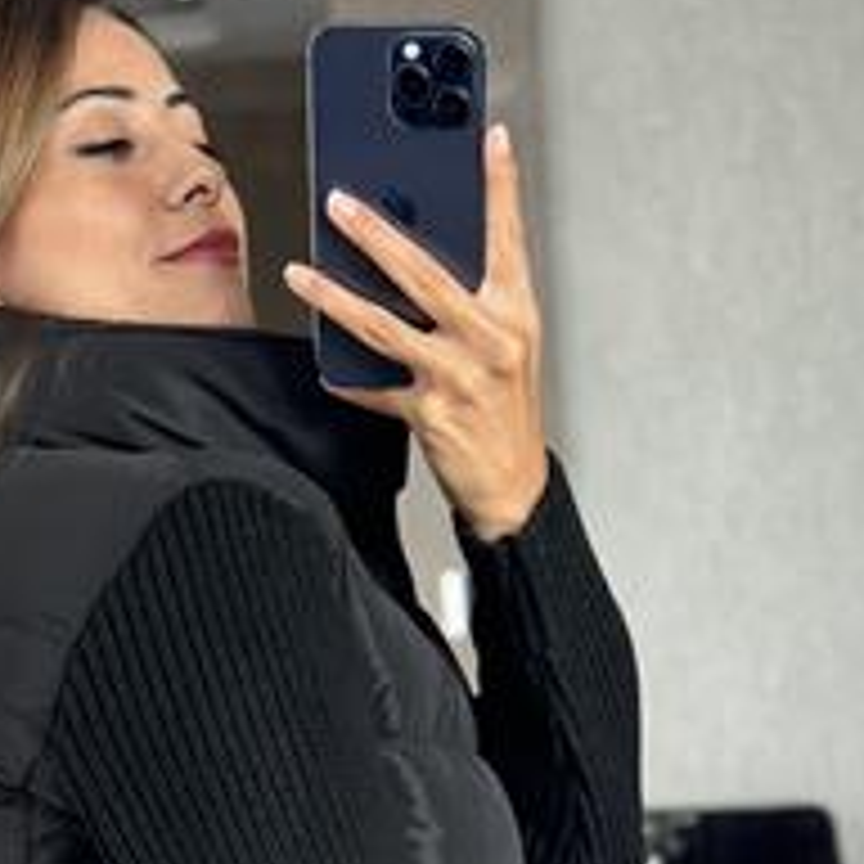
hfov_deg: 15.5
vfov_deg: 15.3
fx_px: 3163
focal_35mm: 112
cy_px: 850
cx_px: 320
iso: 125
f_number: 1.78
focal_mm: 6.86
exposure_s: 1/60
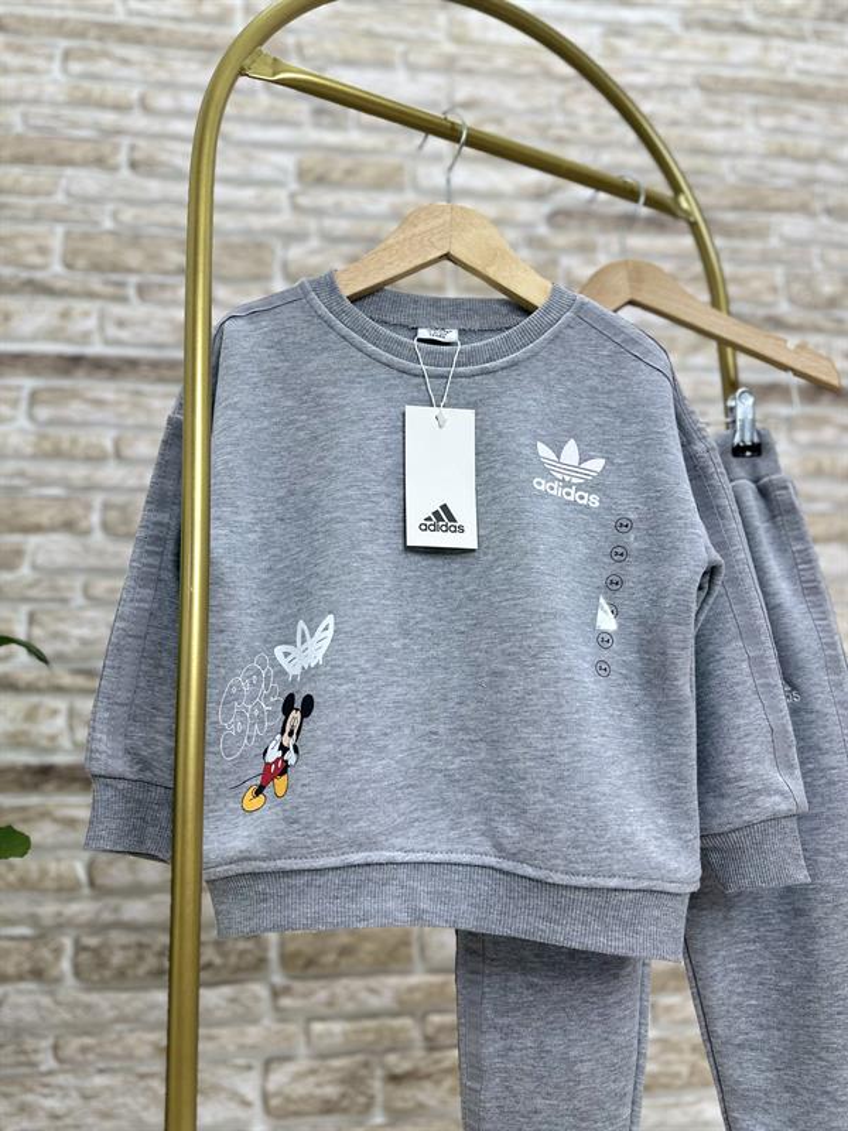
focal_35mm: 24
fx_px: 784
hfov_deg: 56.8
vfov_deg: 71.6
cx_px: 424
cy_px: 566
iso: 80
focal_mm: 6.86
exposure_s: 1/100
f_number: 1.78
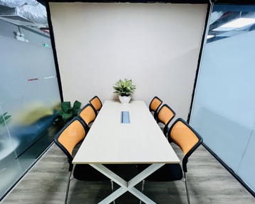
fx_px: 106
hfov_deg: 100.7
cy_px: 101
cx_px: 126
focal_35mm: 14
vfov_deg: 87.9
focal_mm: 1.57
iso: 200
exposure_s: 1/100
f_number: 1.8
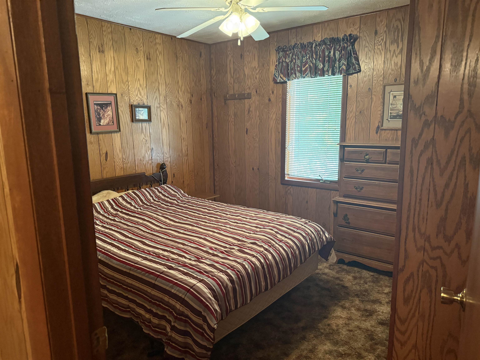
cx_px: 240
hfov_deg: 71.6
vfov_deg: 56.8
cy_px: 180
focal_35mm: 24
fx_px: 333
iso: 640
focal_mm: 6.76
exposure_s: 1/40
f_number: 1.78
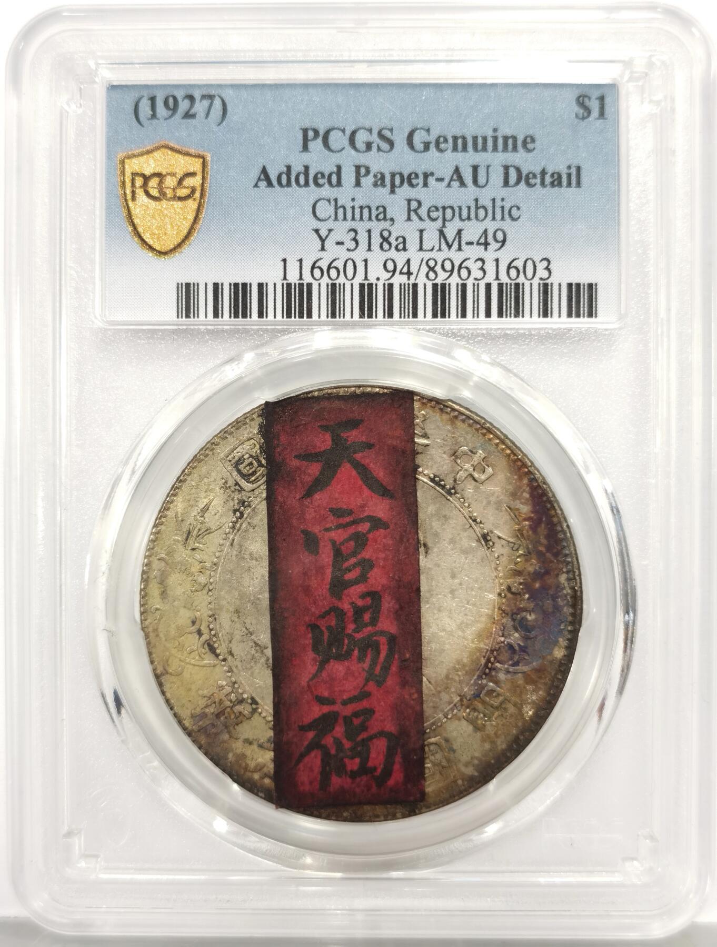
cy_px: 474
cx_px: 358
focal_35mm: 54
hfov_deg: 27.2
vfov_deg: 35.4
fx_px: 1483
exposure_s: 1/100
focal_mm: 5.56
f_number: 16
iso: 160
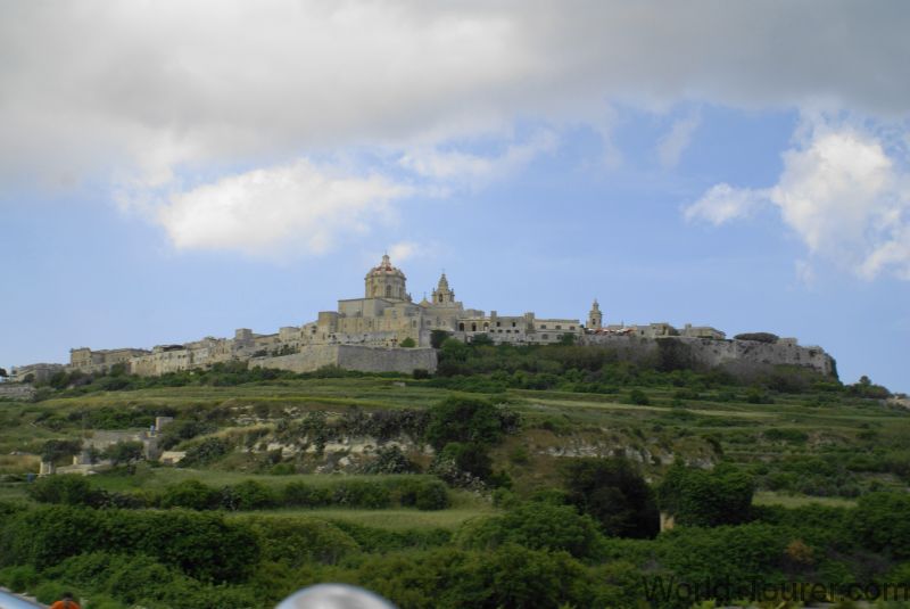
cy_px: 304
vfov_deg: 32.0
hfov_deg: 46.4
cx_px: 455
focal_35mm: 42
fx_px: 1063
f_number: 9
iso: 100
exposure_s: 1/100
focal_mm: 28
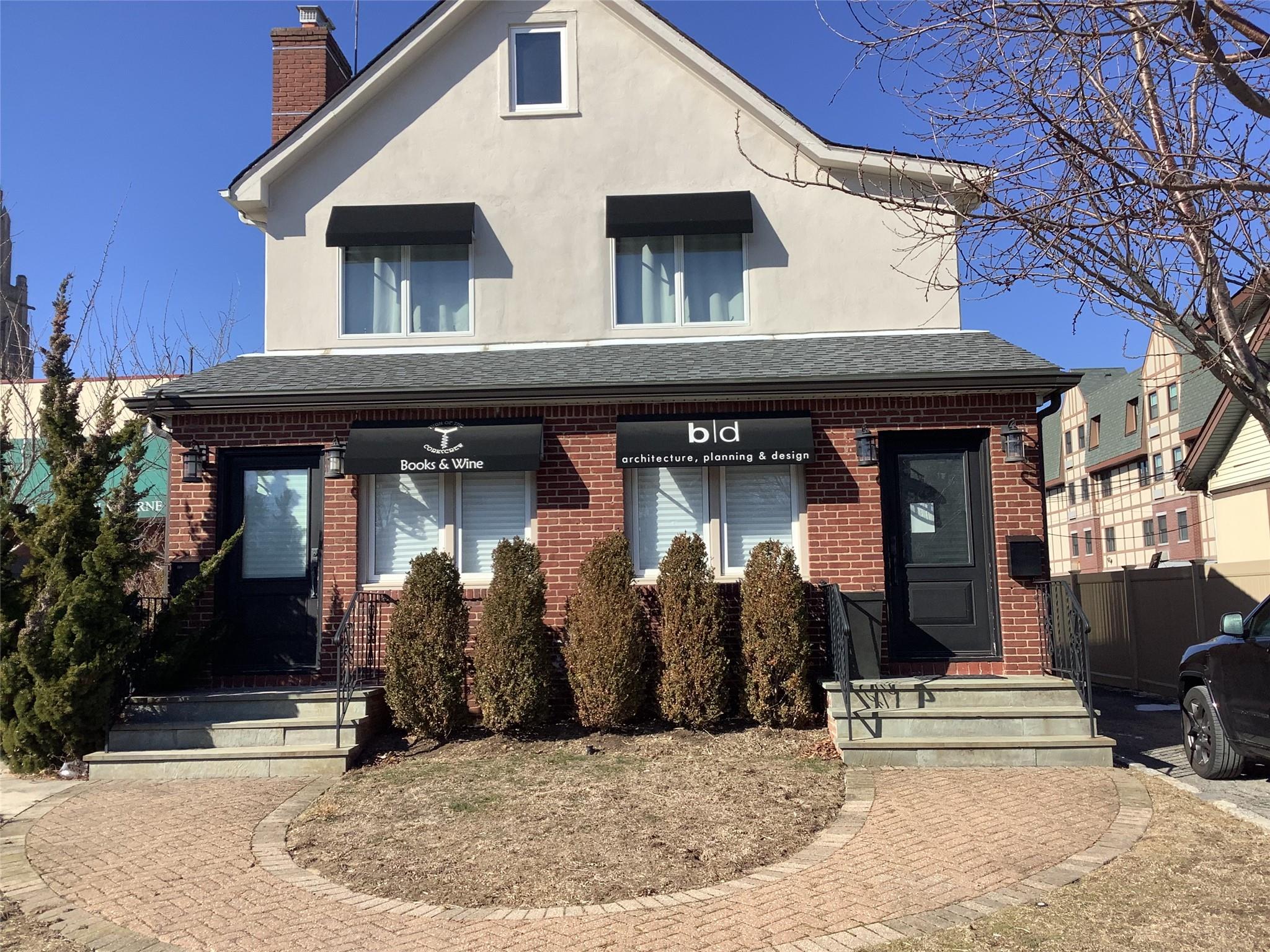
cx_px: 635
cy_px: 476
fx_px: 1137
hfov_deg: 58.4
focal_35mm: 31
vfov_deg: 45.4
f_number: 2.4
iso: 25
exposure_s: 1/1314
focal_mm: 3.3
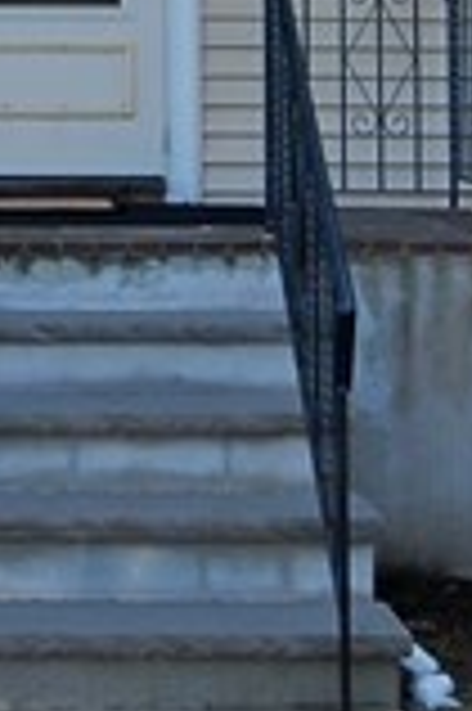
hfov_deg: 12.6
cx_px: -4
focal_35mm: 107
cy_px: -232
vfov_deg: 17.8
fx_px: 2114
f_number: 6.3
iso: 200
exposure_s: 1/125
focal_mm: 11
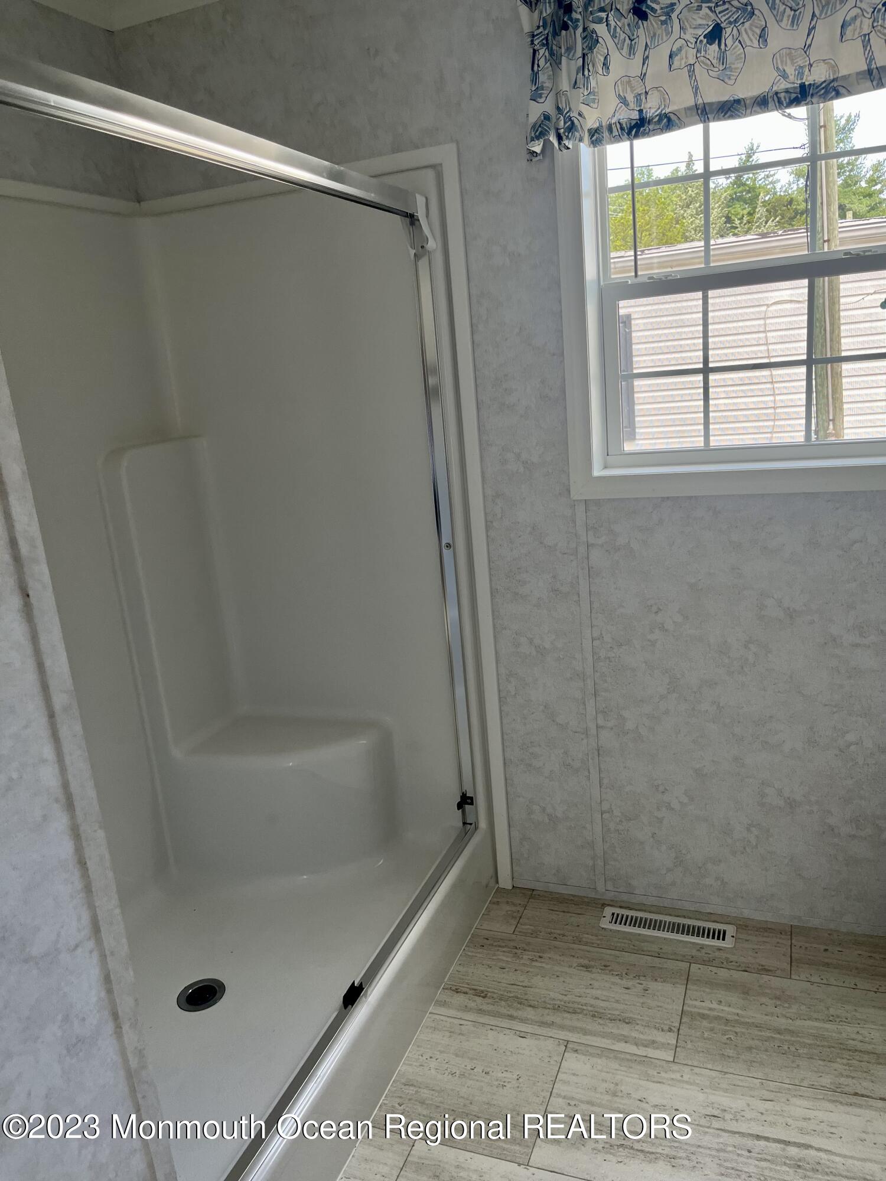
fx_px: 887
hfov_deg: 53.1
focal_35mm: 26
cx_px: 443
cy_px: 590
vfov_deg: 67.3
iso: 80
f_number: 1.6
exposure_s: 1/121
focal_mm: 5.1
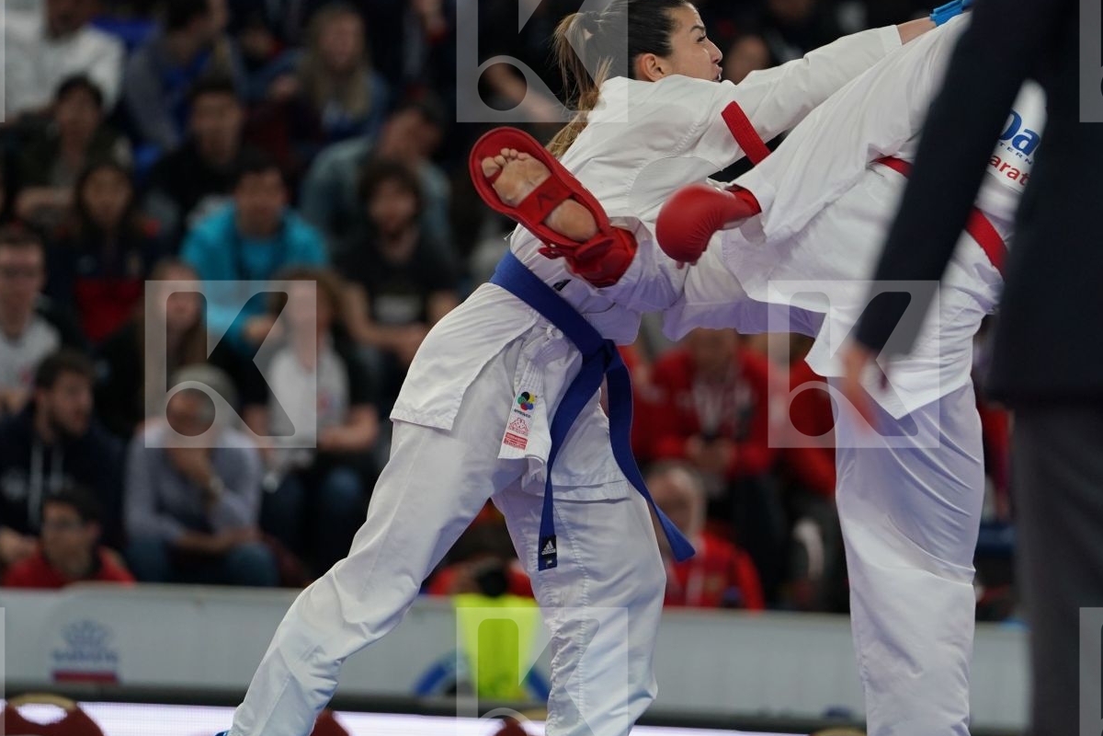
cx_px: 542
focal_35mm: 288
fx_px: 8823
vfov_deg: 4.8
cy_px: 364
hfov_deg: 7.2
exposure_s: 1/1000
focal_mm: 192
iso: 1600
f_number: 2.8
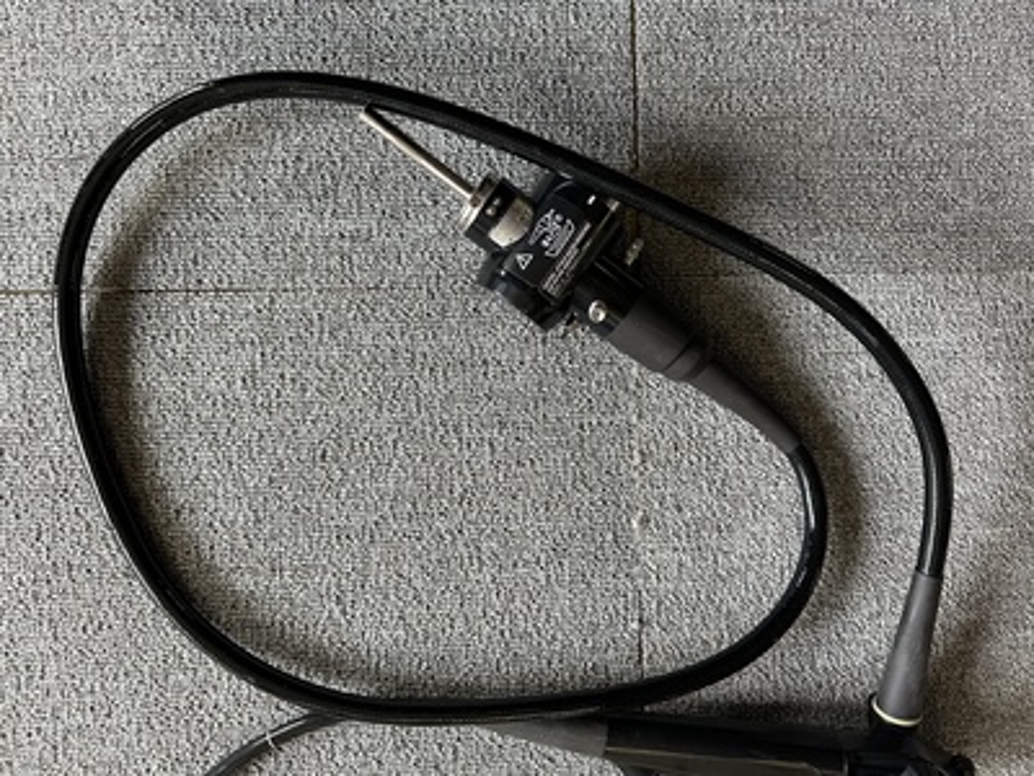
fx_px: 717
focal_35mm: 24
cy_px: 388
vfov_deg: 56.8
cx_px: 517
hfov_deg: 71.6
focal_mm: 6.86
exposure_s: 1/100
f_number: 1.78
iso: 200
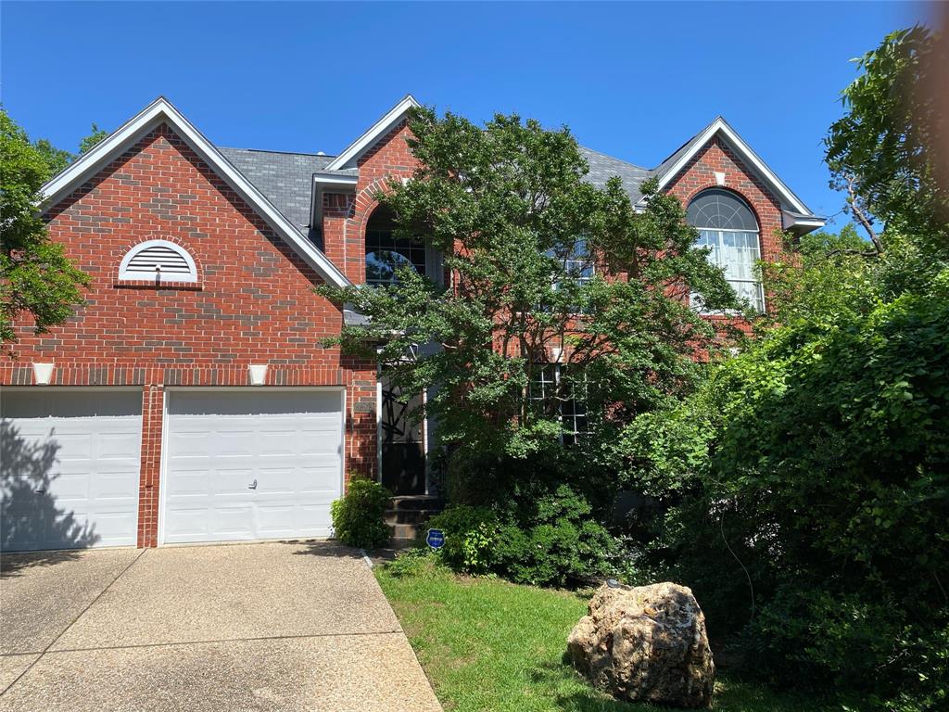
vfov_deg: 53.1
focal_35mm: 26
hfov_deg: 67.3
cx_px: 474
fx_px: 713
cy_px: 356
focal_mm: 4.25
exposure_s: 1/2066
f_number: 1.8
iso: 32
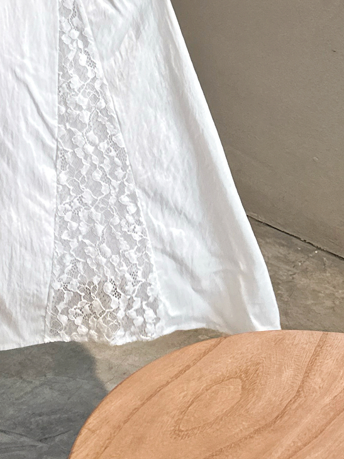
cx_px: -14
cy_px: -174
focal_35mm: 79
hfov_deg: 18.1
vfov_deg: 21.7
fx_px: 1046
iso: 100
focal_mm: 6.86
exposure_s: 1/100
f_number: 1.78
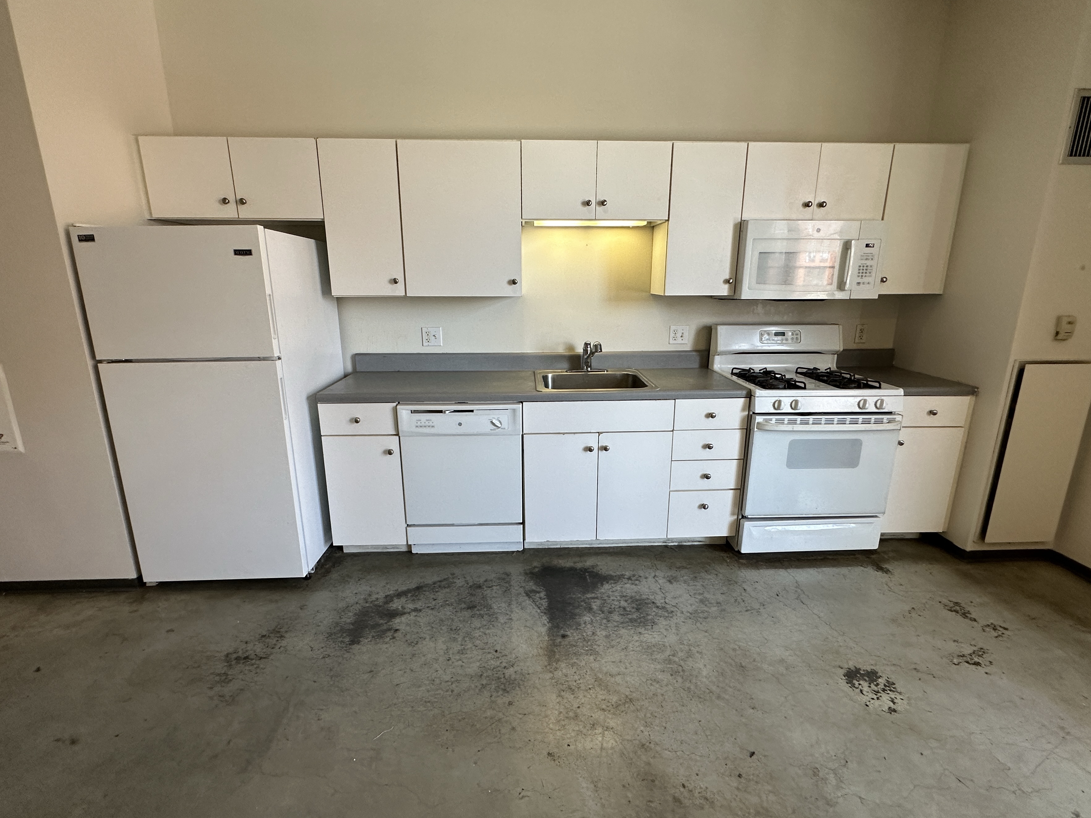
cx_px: 544
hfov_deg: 94.5
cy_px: 399
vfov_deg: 78.1
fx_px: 504
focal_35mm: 16
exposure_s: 1/120
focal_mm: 2.22
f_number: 2.2
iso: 160
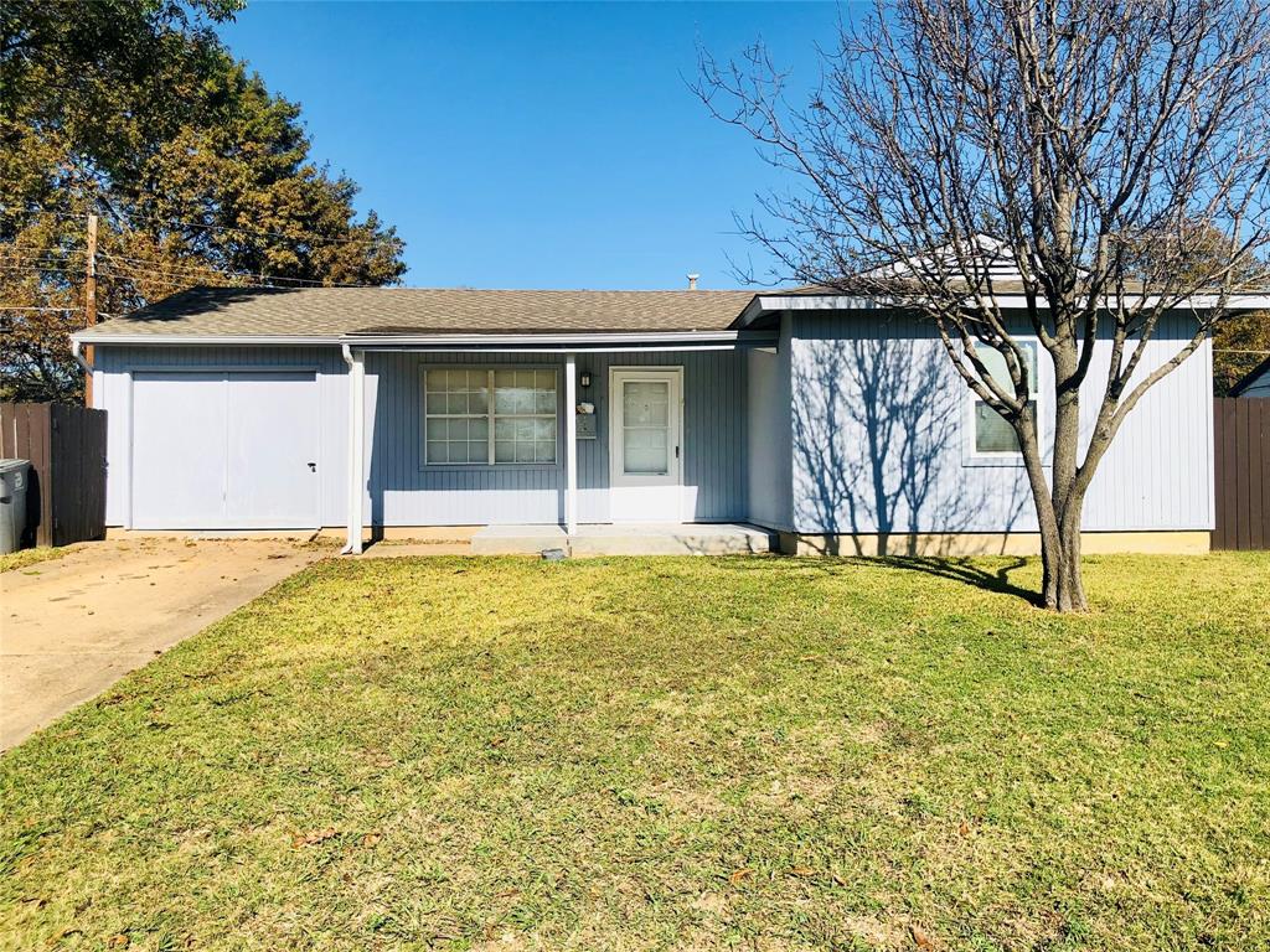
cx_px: 635
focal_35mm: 28
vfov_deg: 49.7
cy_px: 476
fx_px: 1027
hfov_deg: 63.4
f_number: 1.8
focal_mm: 3.99
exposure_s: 1/2558
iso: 20
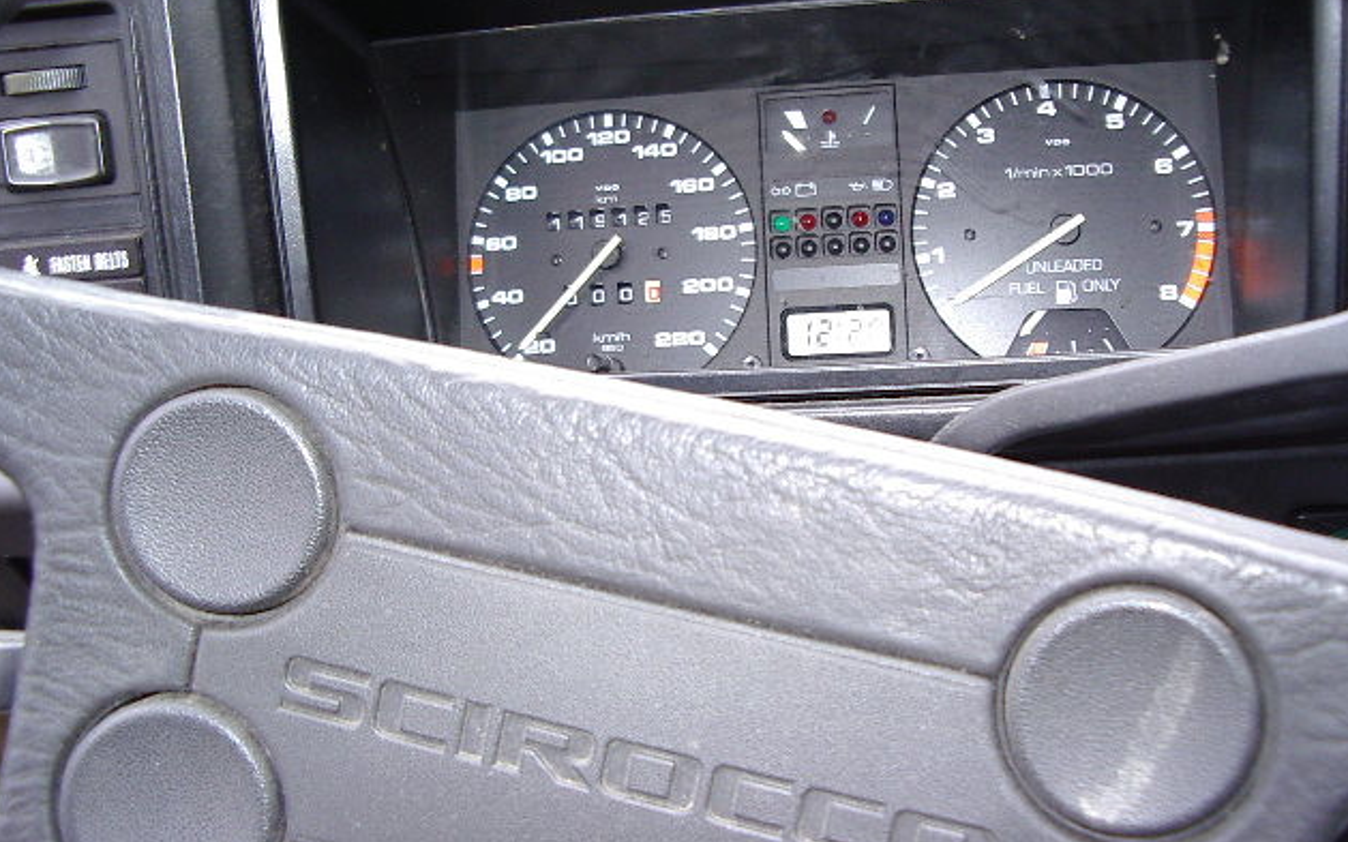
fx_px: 1506
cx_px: 677
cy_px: 384
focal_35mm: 41
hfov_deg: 48.2
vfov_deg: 31.2
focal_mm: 5.8
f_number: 2.6
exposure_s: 1/60
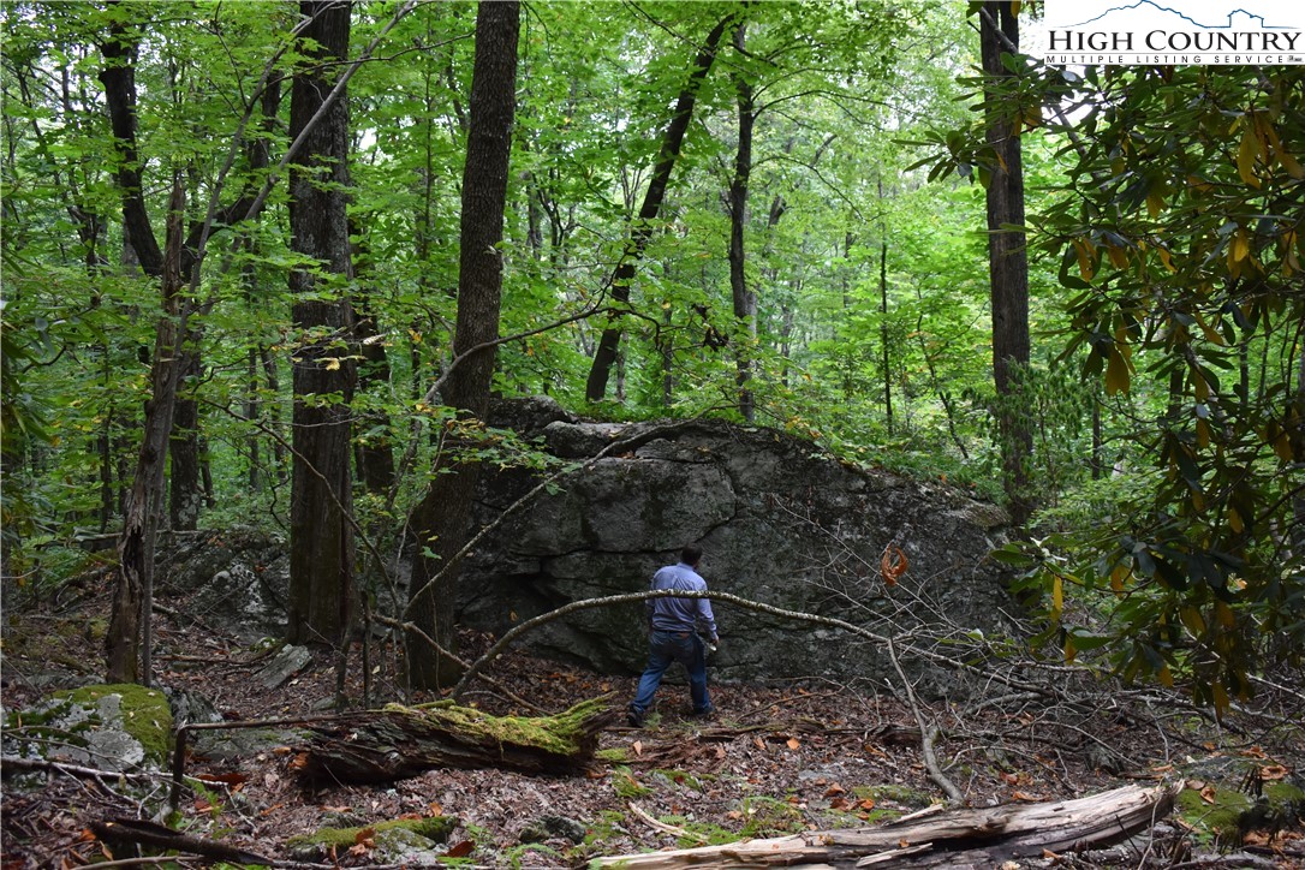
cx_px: 652
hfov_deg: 53.1
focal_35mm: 36
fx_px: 1305
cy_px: 435
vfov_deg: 36.9
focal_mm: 24
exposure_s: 1/125
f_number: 3.8
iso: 800
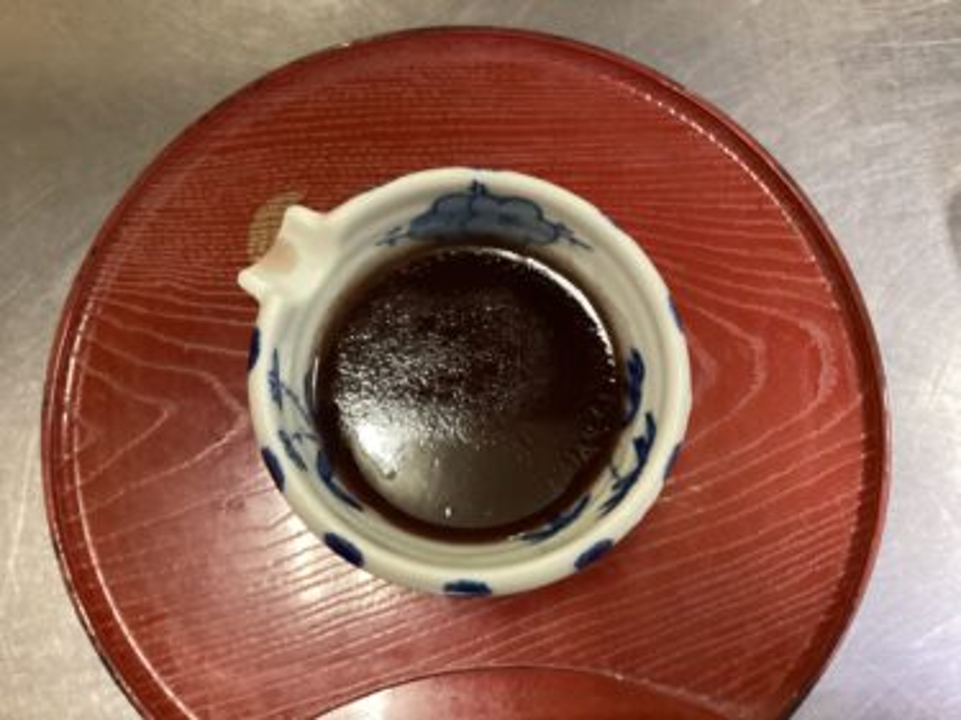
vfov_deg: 45.4
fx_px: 860
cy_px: 360
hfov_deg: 58.4
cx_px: 480
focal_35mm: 31
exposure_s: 1/40
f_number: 2.4
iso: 400
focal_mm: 3.3
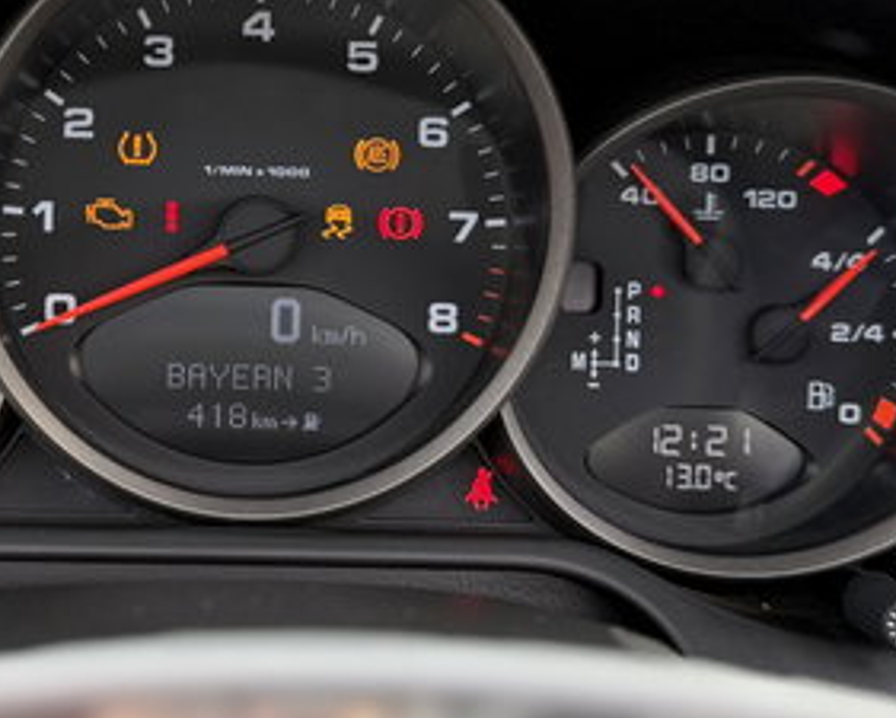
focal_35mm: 64
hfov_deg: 29.1
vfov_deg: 23.7
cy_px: 223
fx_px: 1698
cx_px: 223
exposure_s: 1/348
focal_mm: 6.76
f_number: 1.78
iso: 100
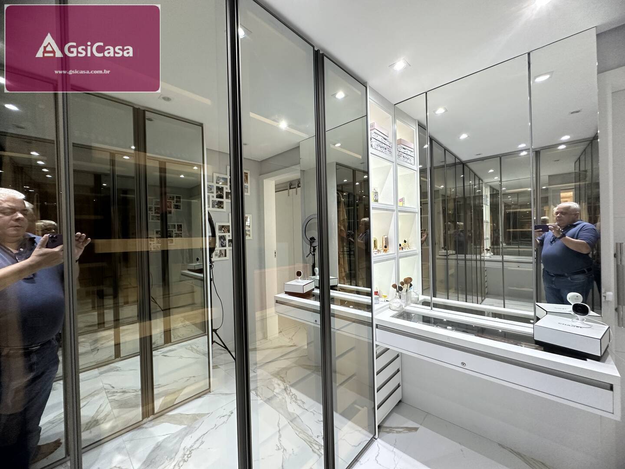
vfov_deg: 85.7
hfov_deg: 102.1
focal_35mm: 14
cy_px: 234
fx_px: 253
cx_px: 312
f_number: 2.2
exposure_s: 1/60
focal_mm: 2.22
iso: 250
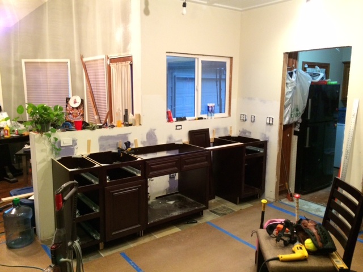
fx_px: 315
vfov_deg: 46.8
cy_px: 136
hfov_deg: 60.0
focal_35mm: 30
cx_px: 182
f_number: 2.2
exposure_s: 1/20
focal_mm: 4.12
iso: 320
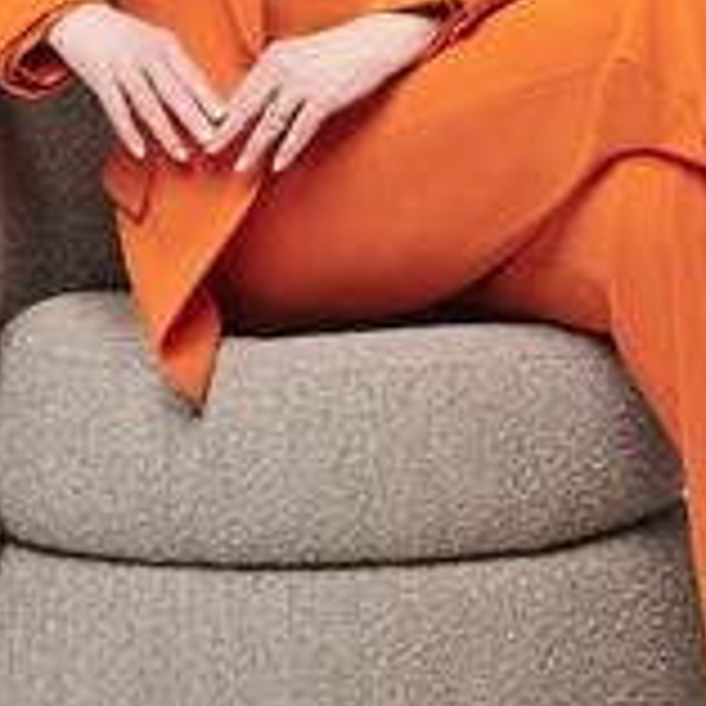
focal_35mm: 123
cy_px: 101
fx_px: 2838
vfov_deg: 14.1
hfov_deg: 14.2
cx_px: 270
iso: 200
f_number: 8
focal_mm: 35
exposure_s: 1/200
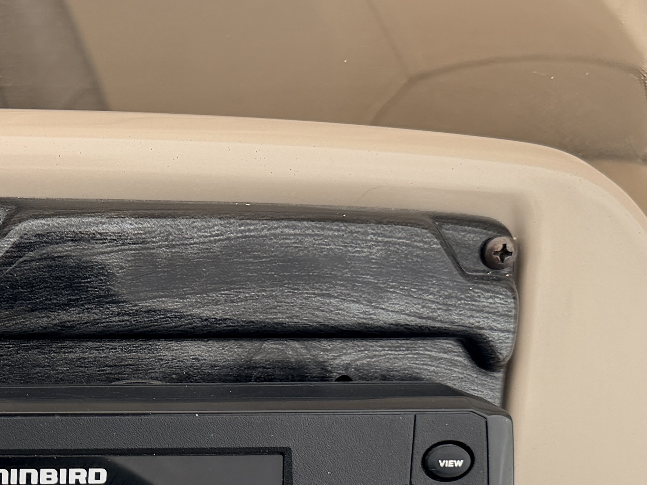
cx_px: -40
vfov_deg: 16.4
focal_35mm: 87
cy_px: 547
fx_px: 1626
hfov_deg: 21.5
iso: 100
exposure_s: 1/365
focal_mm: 6.76
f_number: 1.78
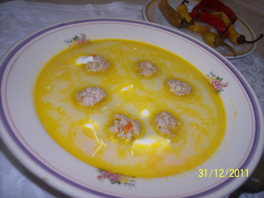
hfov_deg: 47.9
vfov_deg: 36.8
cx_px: 132
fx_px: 297
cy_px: 99
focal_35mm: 39
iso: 100
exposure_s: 1/60
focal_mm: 8
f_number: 2.8
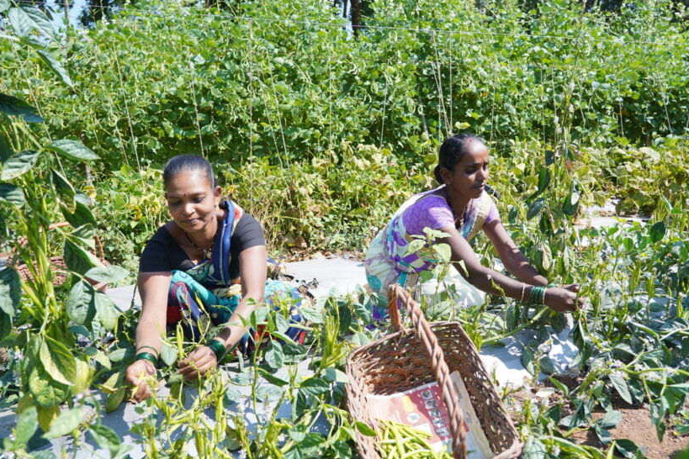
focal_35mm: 30
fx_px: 574
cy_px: 263
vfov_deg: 43.5
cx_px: 366
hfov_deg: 61.9
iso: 100
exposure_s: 1/400
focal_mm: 24
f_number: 4
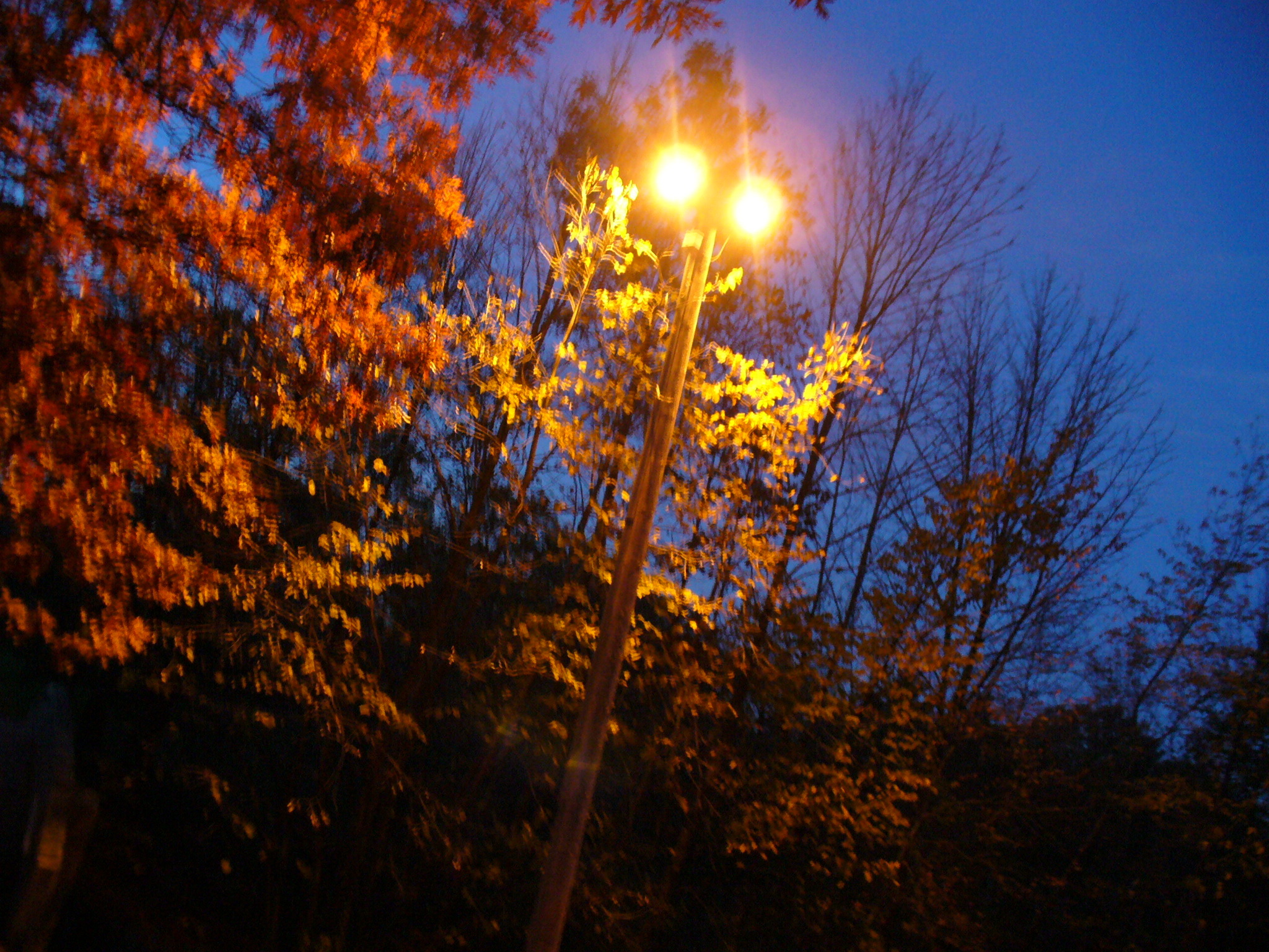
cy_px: 476
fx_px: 1356
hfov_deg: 50.1
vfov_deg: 38.7
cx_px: 634
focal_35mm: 37
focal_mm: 6.1
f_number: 2.8
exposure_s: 1/4
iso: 200
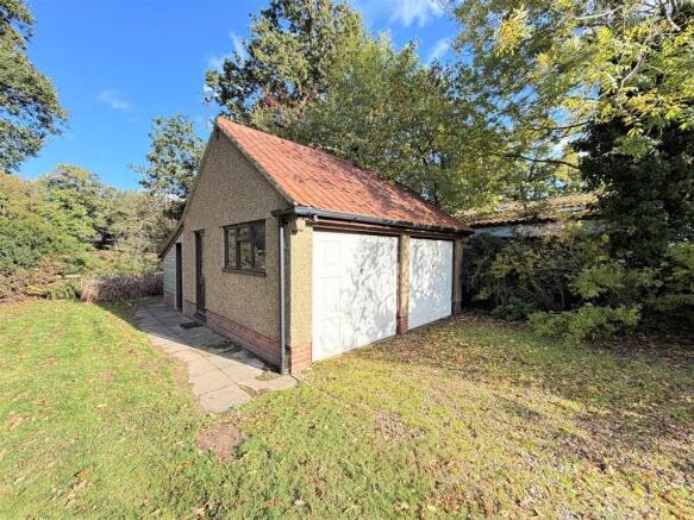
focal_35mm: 14
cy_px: 260
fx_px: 281
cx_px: 347
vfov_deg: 85.7
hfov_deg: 102.1
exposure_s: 1/184
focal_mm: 2.22
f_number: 2.2
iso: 50
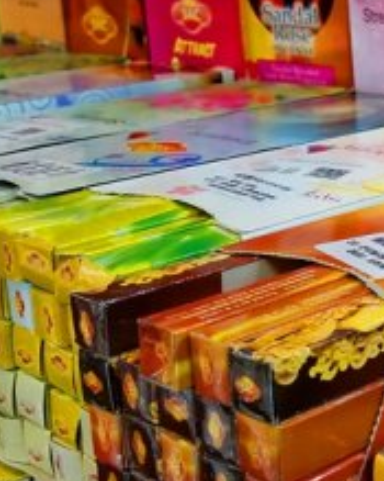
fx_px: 1137
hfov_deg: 17.4
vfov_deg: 23.8
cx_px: 557
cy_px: 179
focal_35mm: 80
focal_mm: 4.2
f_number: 1.7
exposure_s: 1/25
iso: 200
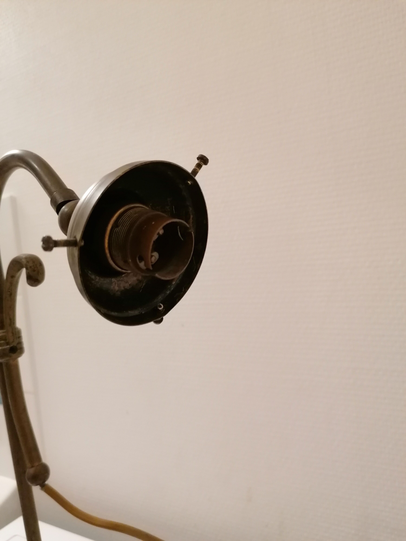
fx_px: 422
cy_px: 270
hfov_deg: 51.4
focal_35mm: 27
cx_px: 203
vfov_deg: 65.3
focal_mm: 4.75
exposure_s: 1/33.3
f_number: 1.8
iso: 400
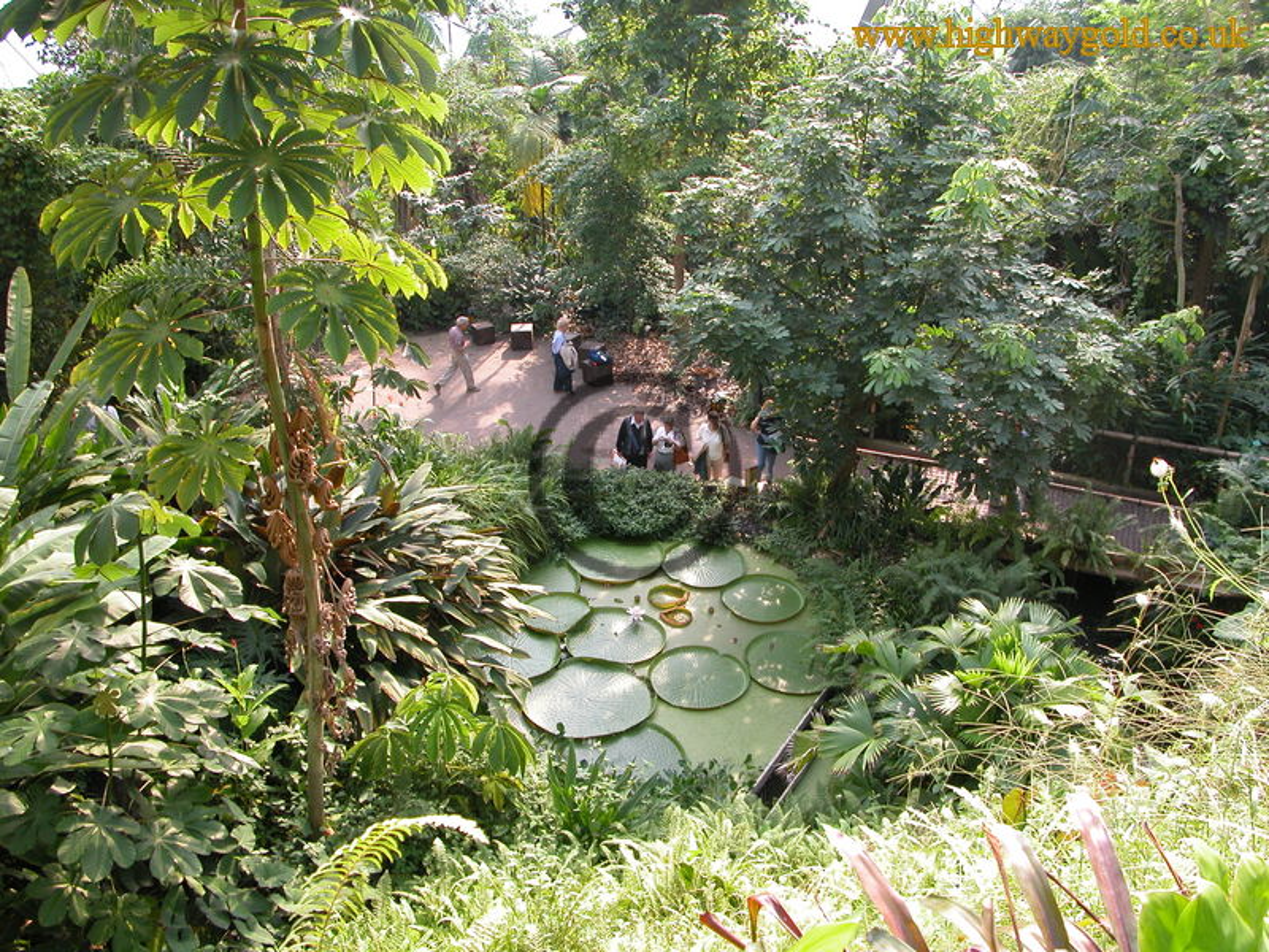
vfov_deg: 40.7
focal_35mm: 35
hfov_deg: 52.6
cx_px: 634
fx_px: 1283
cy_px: 476
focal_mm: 8.9
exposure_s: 1/122
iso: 100
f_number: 4
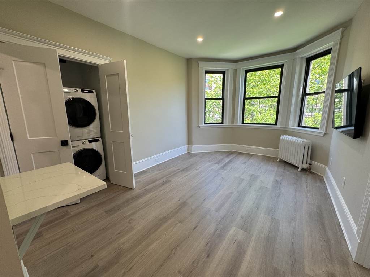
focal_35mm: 14
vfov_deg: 85.7
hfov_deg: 102.1
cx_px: 185
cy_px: 138
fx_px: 150
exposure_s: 1/120
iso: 100
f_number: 2.2
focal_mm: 2.22
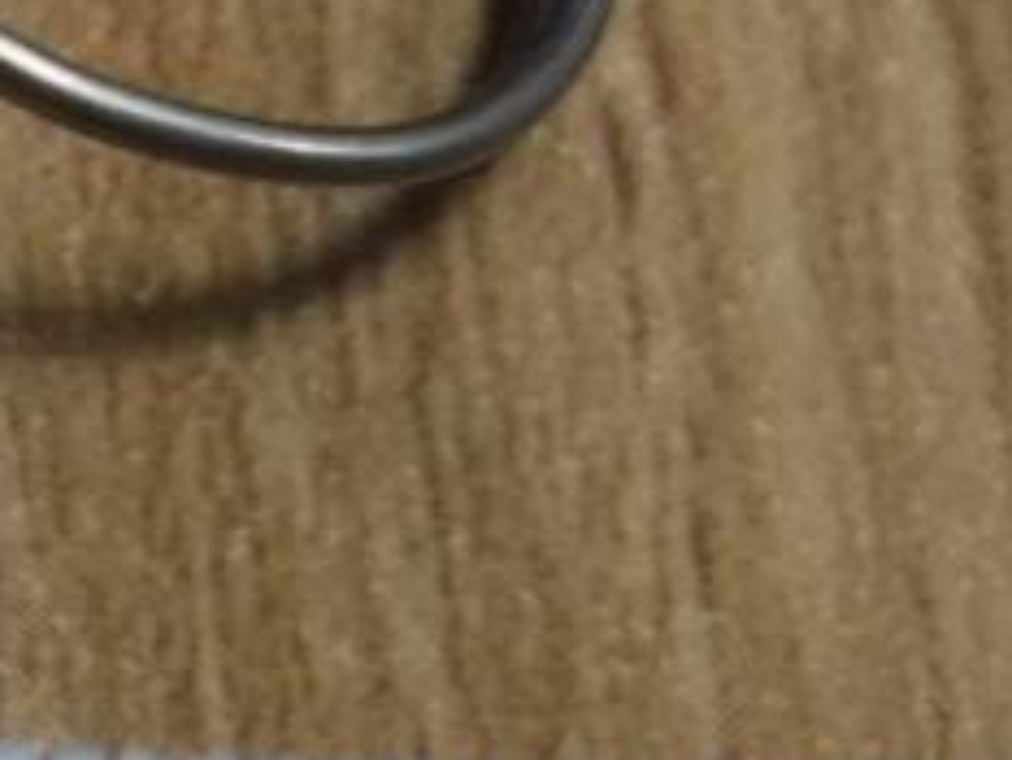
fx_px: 8044
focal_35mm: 275
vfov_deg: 5.4
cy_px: 599
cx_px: -1340
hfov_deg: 6.8
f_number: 1.7
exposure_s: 1/60
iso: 160
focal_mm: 4.71
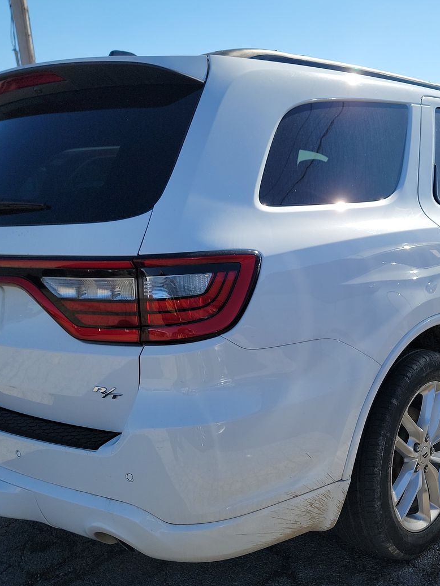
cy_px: 324
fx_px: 627
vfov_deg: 50.1
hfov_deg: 38.1
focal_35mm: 37
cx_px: 301
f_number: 1.8
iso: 50
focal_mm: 6.7
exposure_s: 1/809
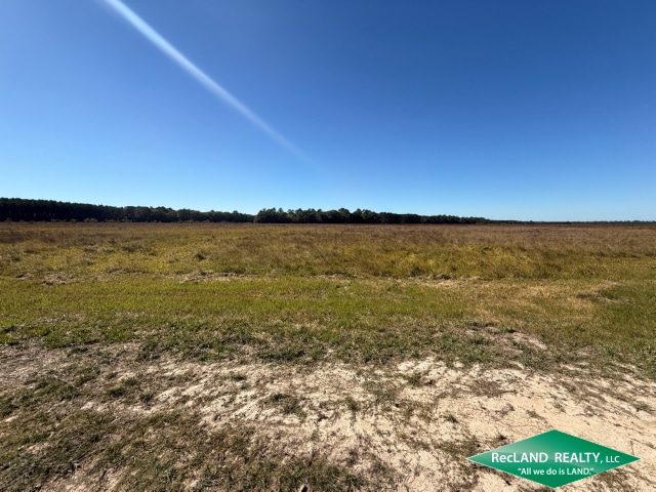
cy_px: 246
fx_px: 265
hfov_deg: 102.1
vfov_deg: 85.7
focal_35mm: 14
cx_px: 328
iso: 50
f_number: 2.2
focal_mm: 2.22
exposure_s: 1/2165
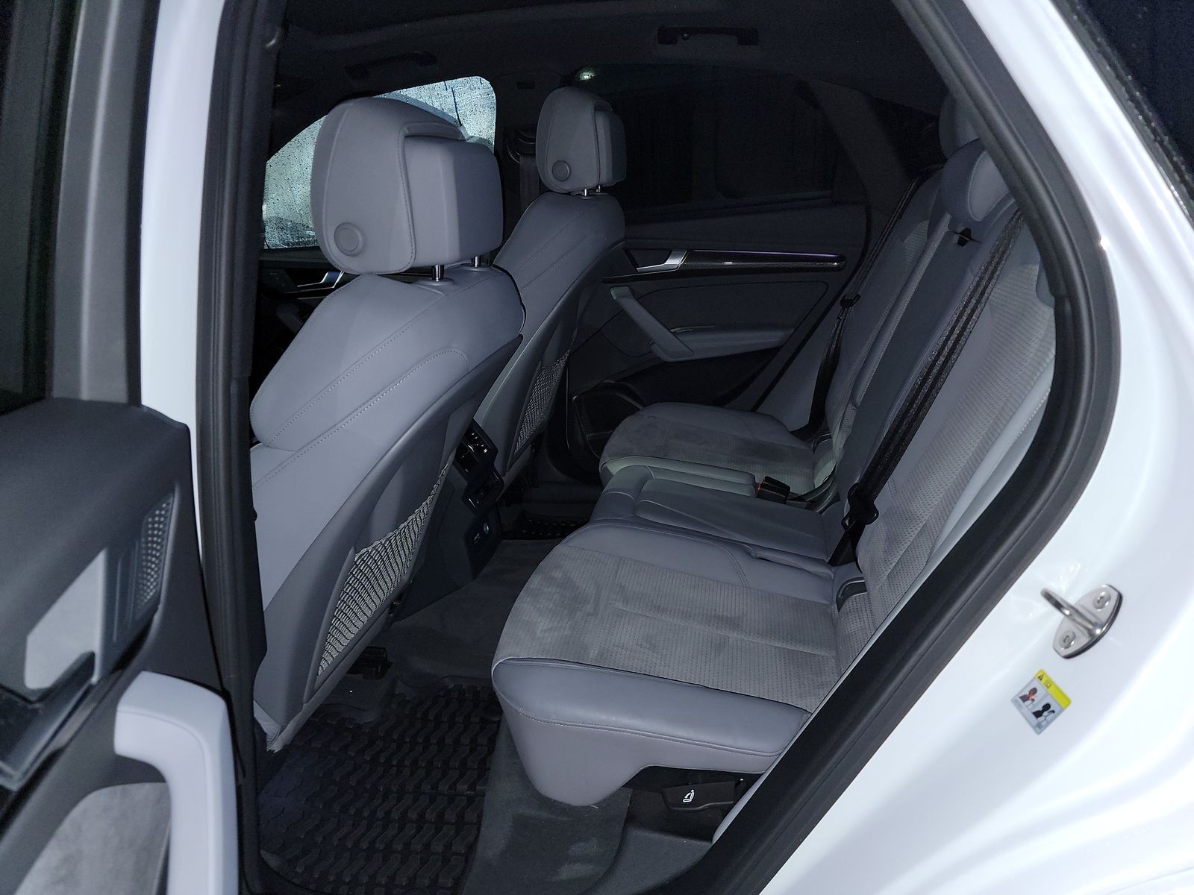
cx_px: 597
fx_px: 828
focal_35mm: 24
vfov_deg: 56.8
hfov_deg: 71.6
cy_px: 448
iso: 360
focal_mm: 6.7
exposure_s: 1/21
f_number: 1.8
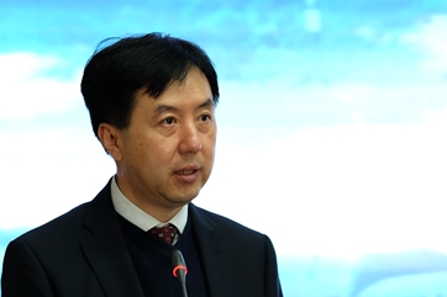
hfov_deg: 6.9
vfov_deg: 4.6
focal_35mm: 298
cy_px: 214
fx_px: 3698
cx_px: 244
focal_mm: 90
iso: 250
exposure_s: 1/125
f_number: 2
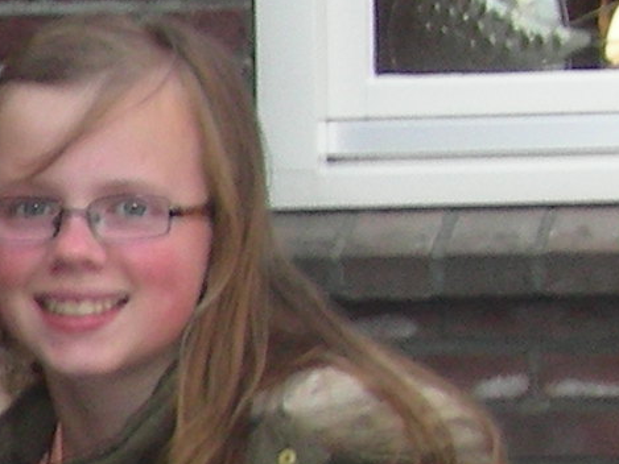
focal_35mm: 228
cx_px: -824
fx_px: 4078
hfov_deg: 8.1
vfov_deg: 6.4
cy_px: 796
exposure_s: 1/30
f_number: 3.5
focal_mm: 6.3
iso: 50
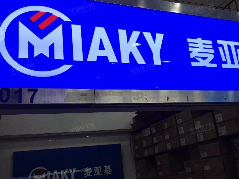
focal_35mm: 42
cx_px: 142
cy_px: 69
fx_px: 290
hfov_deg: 44.6
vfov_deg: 34.2
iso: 125
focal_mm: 3.83
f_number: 2
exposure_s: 1/100
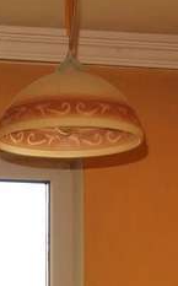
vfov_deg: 10.6
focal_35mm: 184
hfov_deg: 6.9
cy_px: 531
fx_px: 1433
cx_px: -188
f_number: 4
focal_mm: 10.4
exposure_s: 1/100
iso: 125
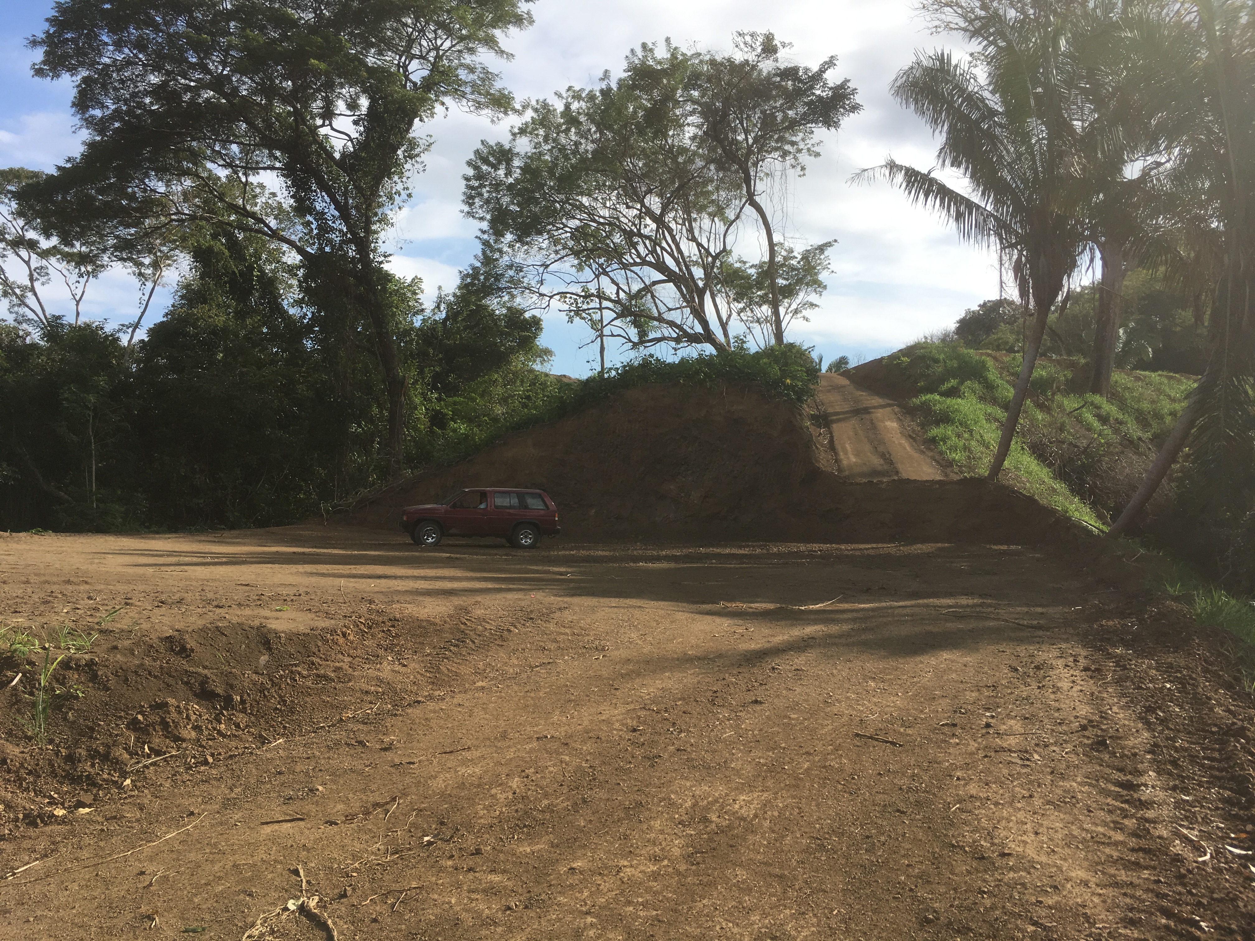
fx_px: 1051
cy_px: 470
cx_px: 628
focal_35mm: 29
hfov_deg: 61.7
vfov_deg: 48.2
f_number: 2.2
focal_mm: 4.15
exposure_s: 1/1972
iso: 25
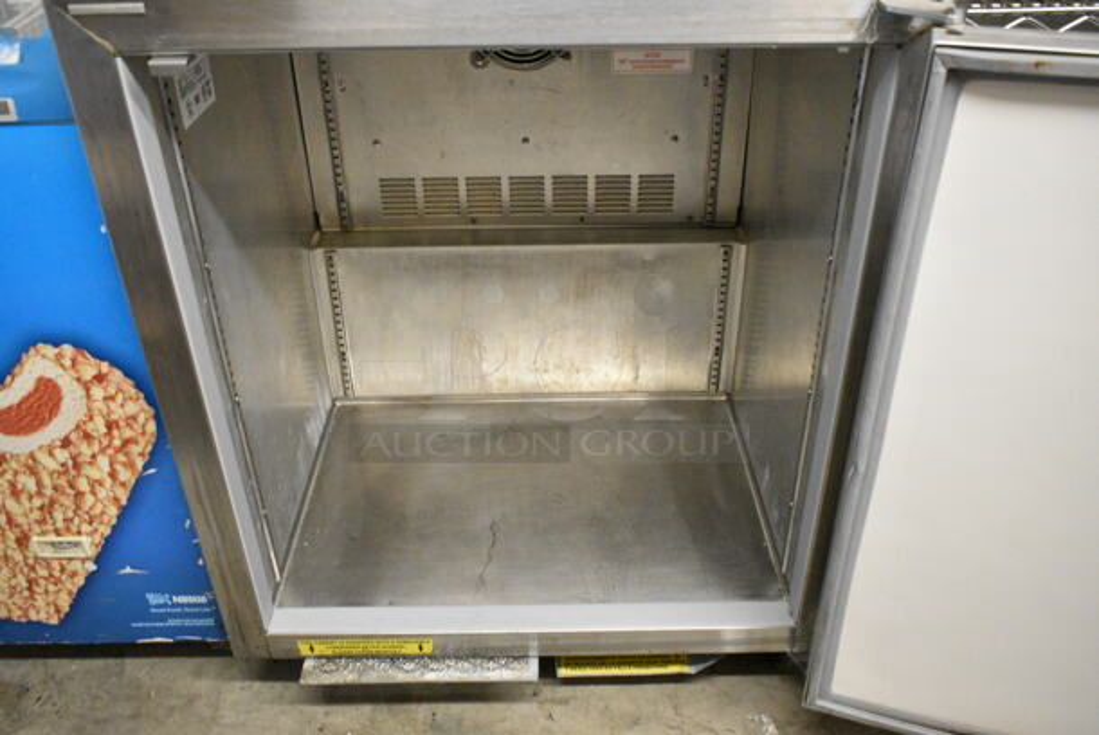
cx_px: 550
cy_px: 368
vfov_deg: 43.7
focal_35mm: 30
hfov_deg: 61.9
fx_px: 917
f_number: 5.6
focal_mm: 20
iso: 6400
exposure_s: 1/125
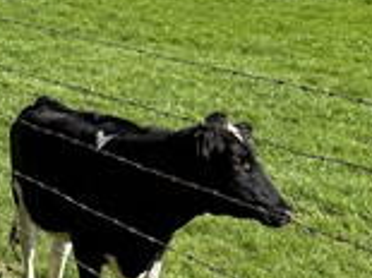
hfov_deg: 18.5
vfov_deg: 15.5
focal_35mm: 93
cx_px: -199
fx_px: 999
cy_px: -14
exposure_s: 1/2252
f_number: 1.78
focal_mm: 6.86
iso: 80
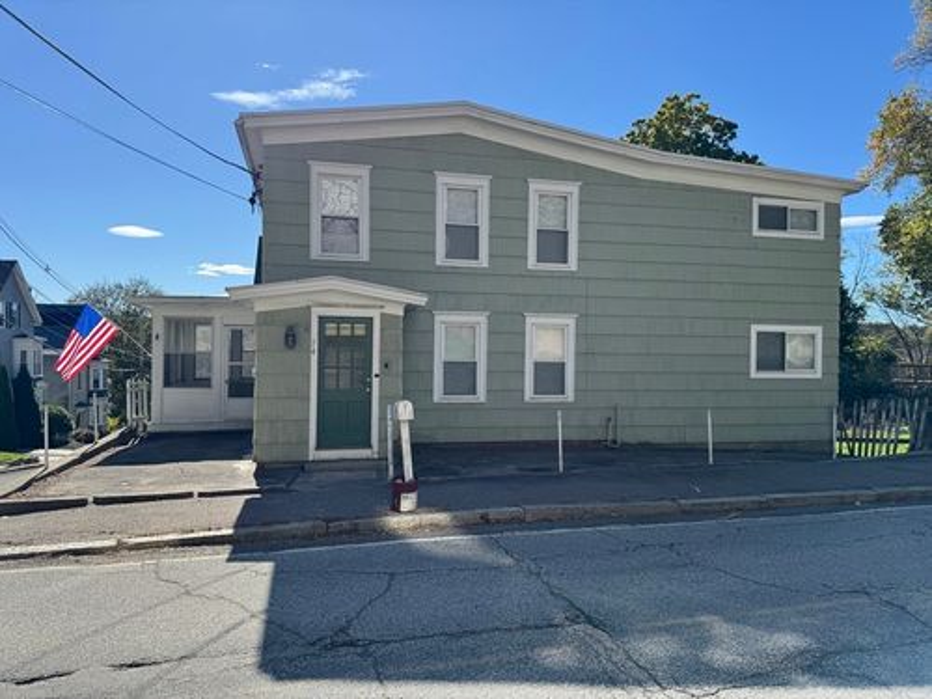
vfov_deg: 56.8
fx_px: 646
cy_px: 350
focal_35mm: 24
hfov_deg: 71.6
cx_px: 466
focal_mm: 6.76
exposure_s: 1/3413
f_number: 1.78
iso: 80
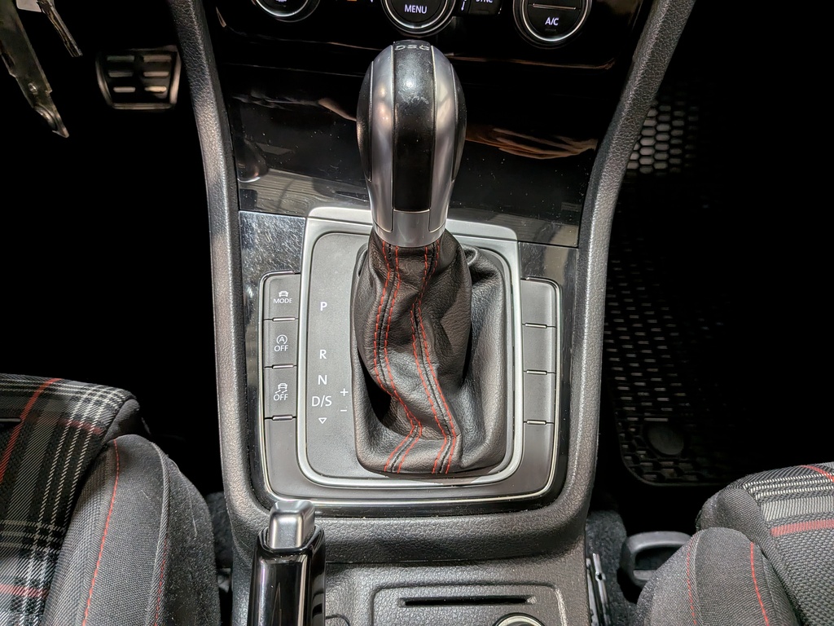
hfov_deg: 71.6
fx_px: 578
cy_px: 313
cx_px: 417
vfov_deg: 56.8
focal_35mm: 24
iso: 24
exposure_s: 1/85.4
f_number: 1.7
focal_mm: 4.53
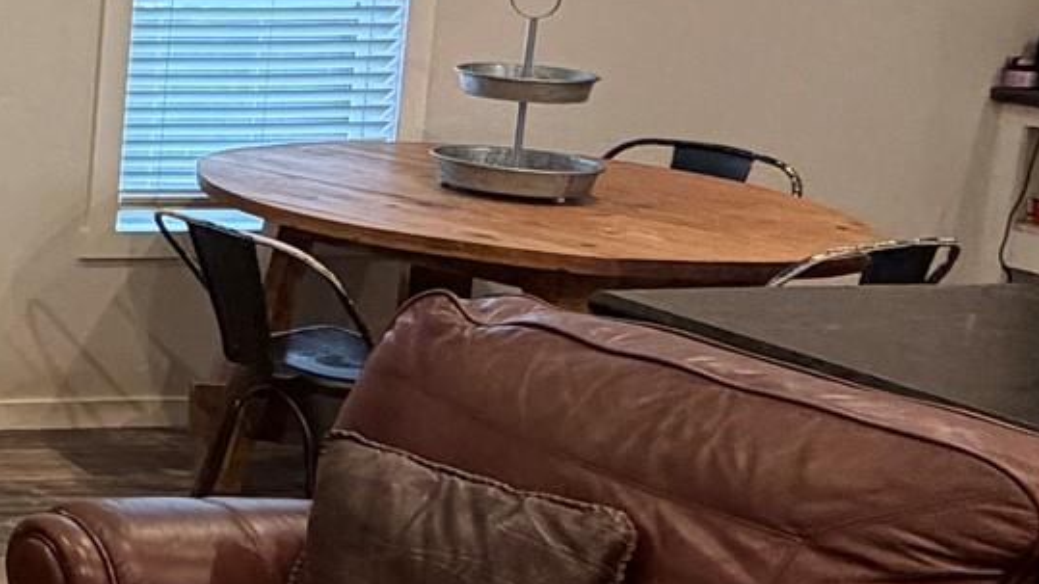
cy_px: 37
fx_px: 1598
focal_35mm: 58
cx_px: -761
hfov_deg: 22.9
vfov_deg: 20.2
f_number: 2.2
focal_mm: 2.22
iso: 320
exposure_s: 1/60
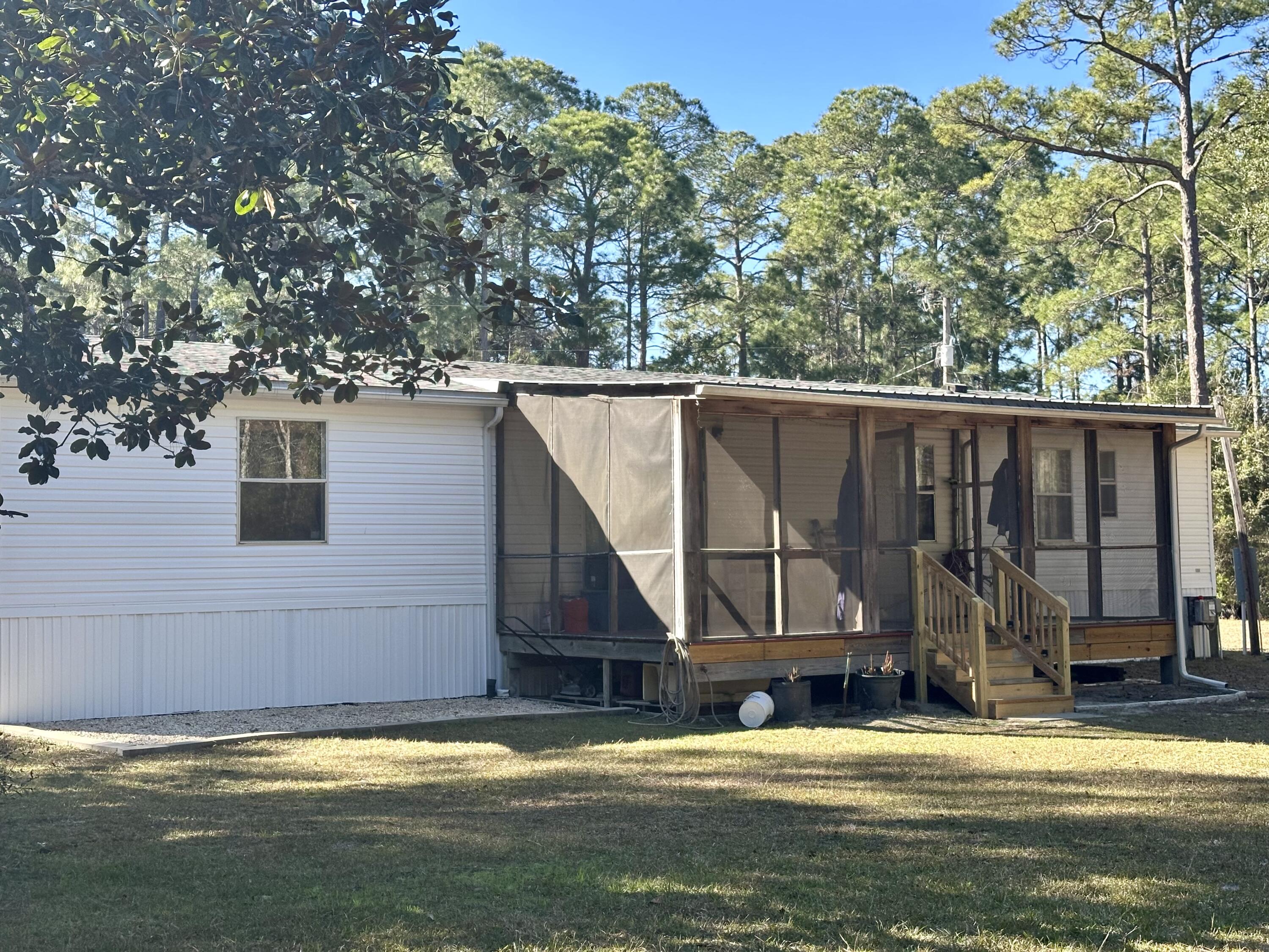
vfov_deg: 30.3
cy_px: 476
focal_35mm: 48
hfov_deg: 39.7
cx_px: 634
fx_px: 1760
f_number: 1.78
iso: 64
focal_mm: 6.86
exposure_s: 1/773
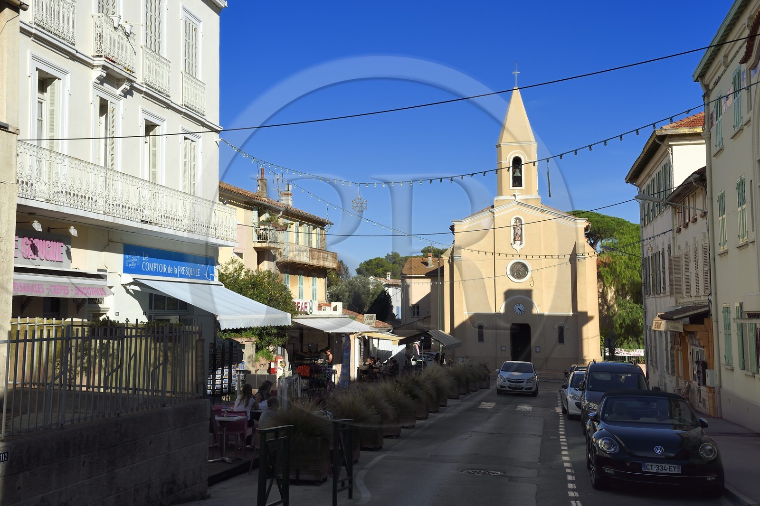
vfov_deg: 35.0
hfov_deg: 50.7
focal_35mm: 38
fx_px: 802
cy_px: 253
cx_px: 380
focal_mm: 38
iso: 200
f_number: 13
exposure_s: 1/250
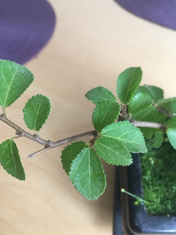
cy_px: 118
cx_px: 88
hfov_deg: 48.2
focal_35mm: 29
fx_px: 197
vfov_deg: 61.7
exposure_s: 1/10
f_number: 2.2
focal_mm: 4.15
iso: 125
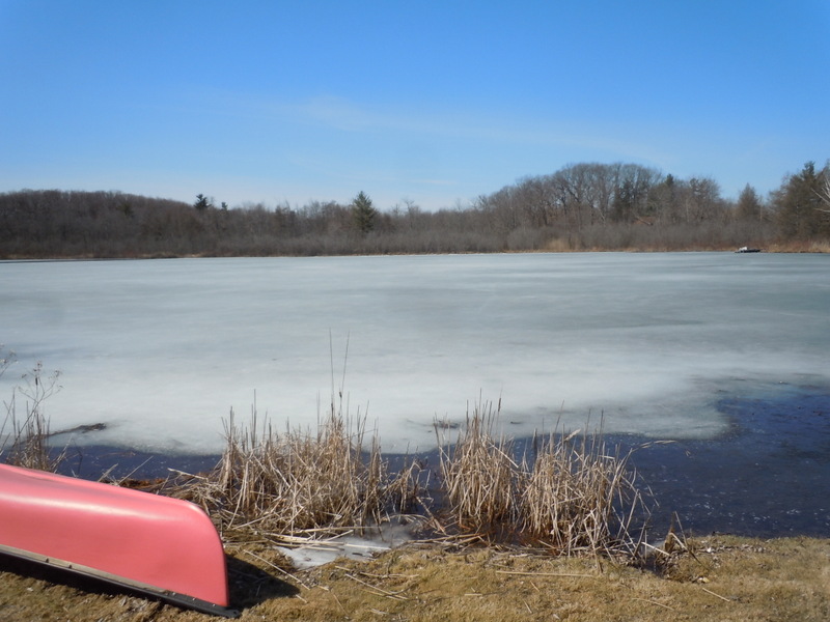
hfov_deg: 63.4
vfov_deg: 49.7
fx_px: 671
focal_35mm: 28
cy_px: 311
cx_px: 415
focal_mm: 5
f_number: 7.4
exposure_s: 1/320
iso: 100
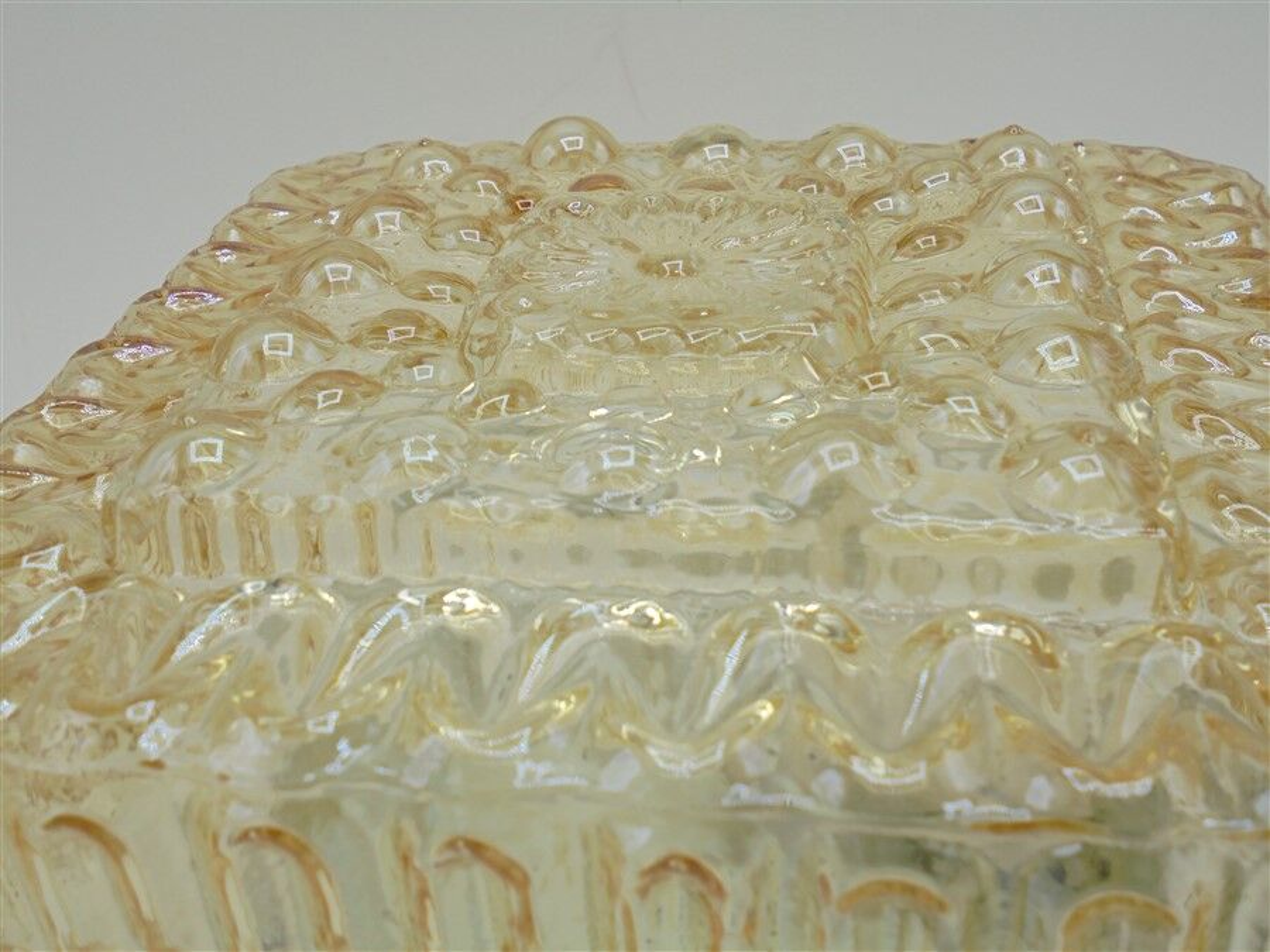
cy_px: 476
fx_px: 1394
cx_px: 635
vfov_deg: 37.7
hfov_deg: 49.0
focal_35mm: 38
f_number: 4.2
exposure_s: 1/100
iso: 100
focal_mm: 6.9
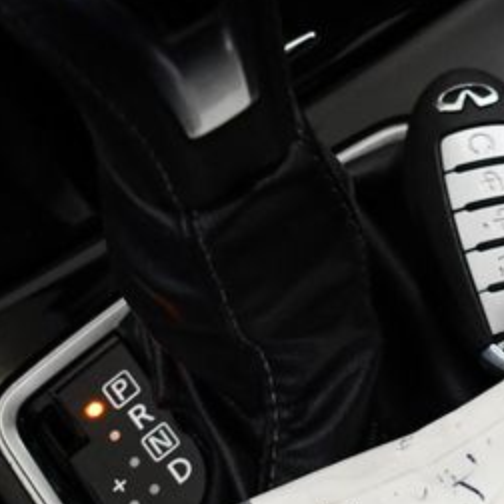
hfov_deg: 14.1
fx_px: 1993
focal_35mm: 121
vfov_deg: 14.3
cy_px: 414
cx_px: 570
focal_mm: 28
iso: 3200
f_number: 4.2
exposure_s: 1/80
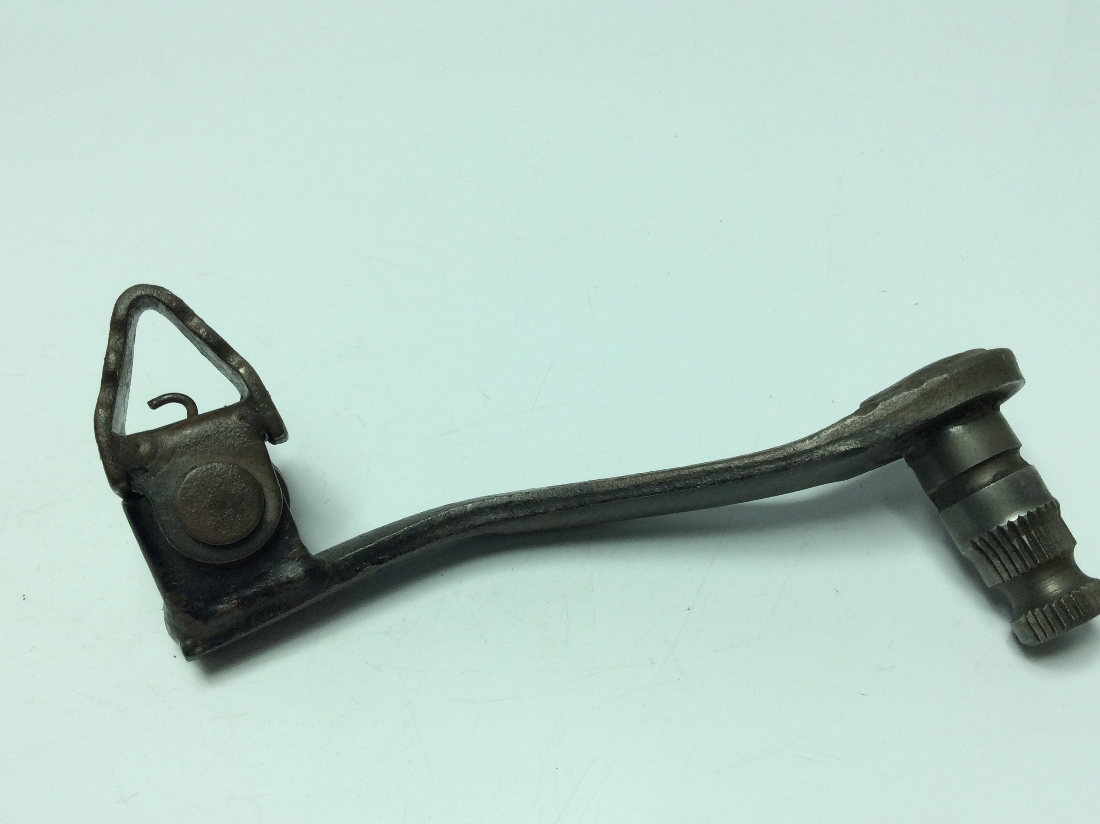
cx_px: 564
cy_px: 415
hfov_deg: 55.4
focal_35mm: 33
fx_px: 1049
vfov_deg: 42.9
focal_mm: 3.3
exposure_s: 1/615
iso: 32
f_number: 2.4
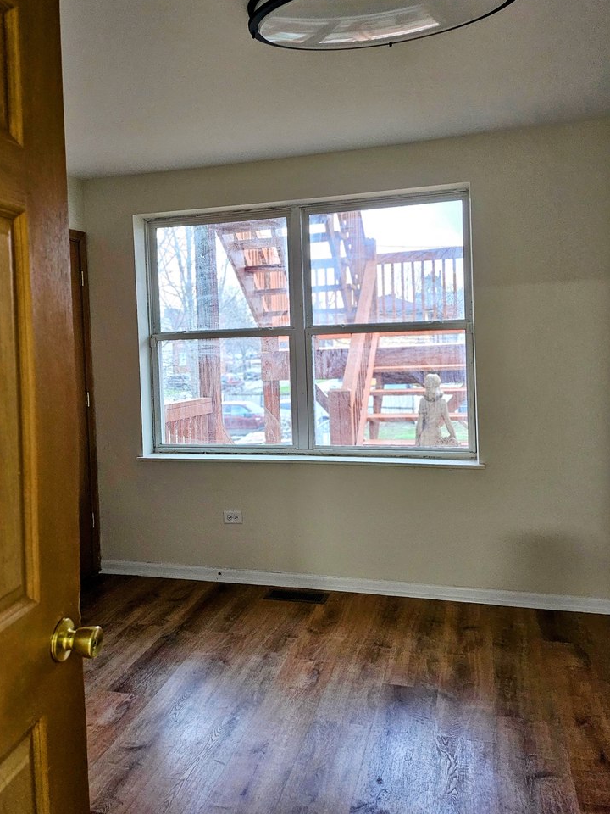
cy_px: 364
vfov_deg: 65.2
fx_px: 634
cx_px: 277
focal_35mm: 27
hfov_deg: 51.3
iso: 640
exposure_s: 1/120
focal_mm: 5
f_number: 1.8
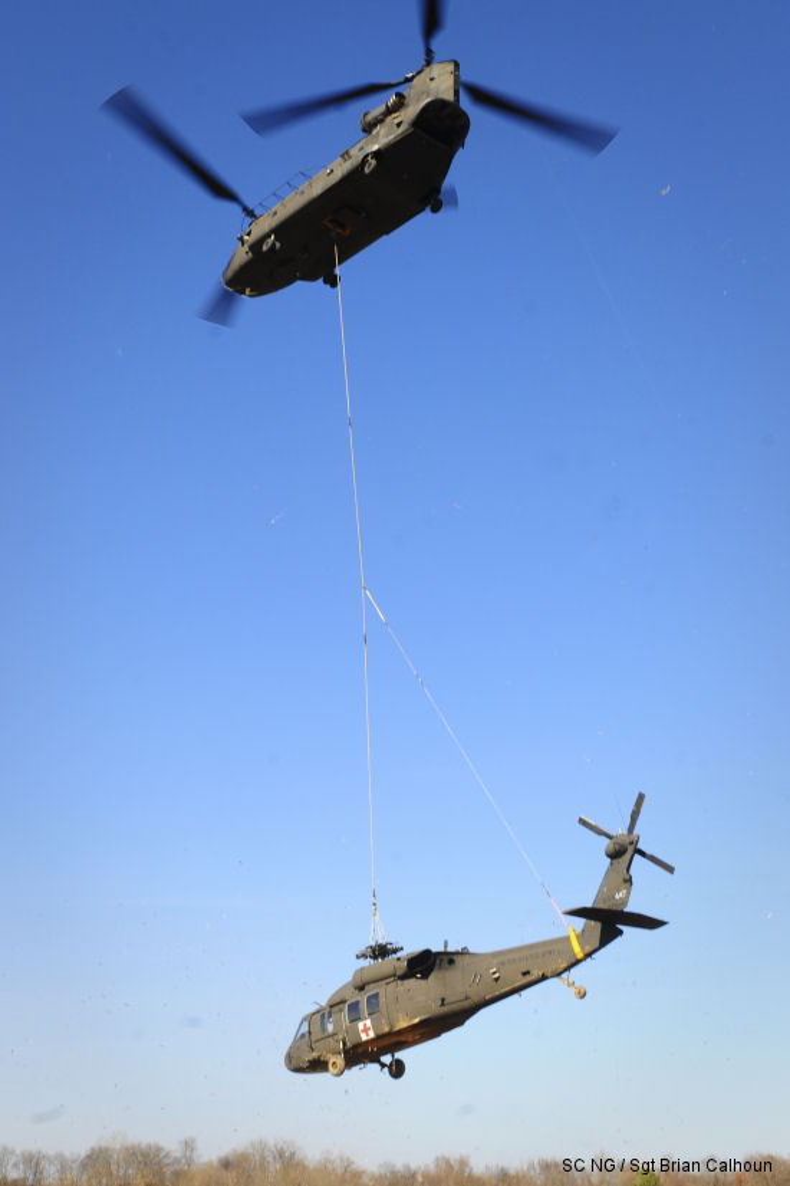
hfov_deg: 36.9
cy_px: 593
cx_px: 395
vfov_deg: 53.1
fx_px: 1185
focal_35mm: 36
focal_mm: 24
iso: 200
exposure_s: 1/125
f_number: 13
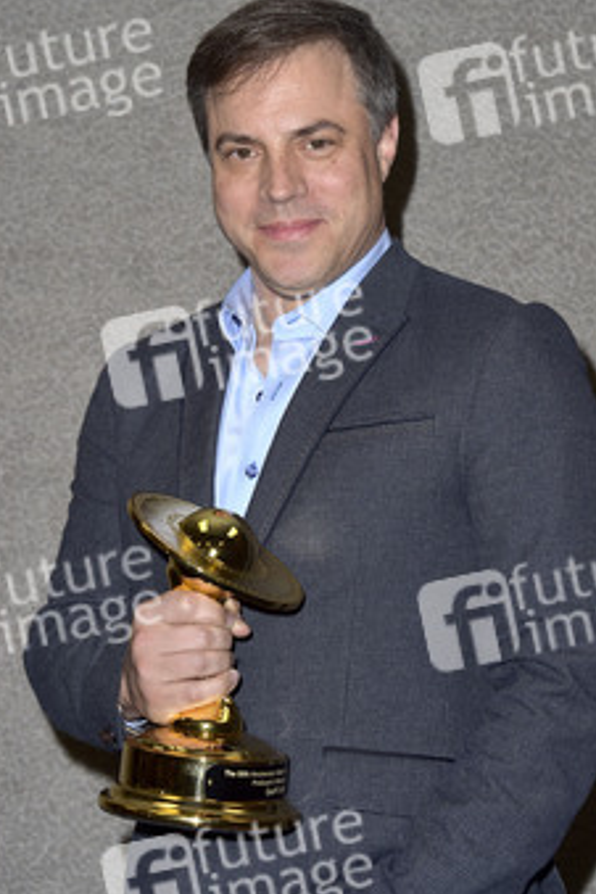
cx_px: 315
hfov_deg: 16.1
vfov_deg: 23.9
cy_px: 477
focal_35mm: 85
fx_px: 2111
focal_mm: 72
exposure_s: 1/250
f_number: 6.3
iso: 500
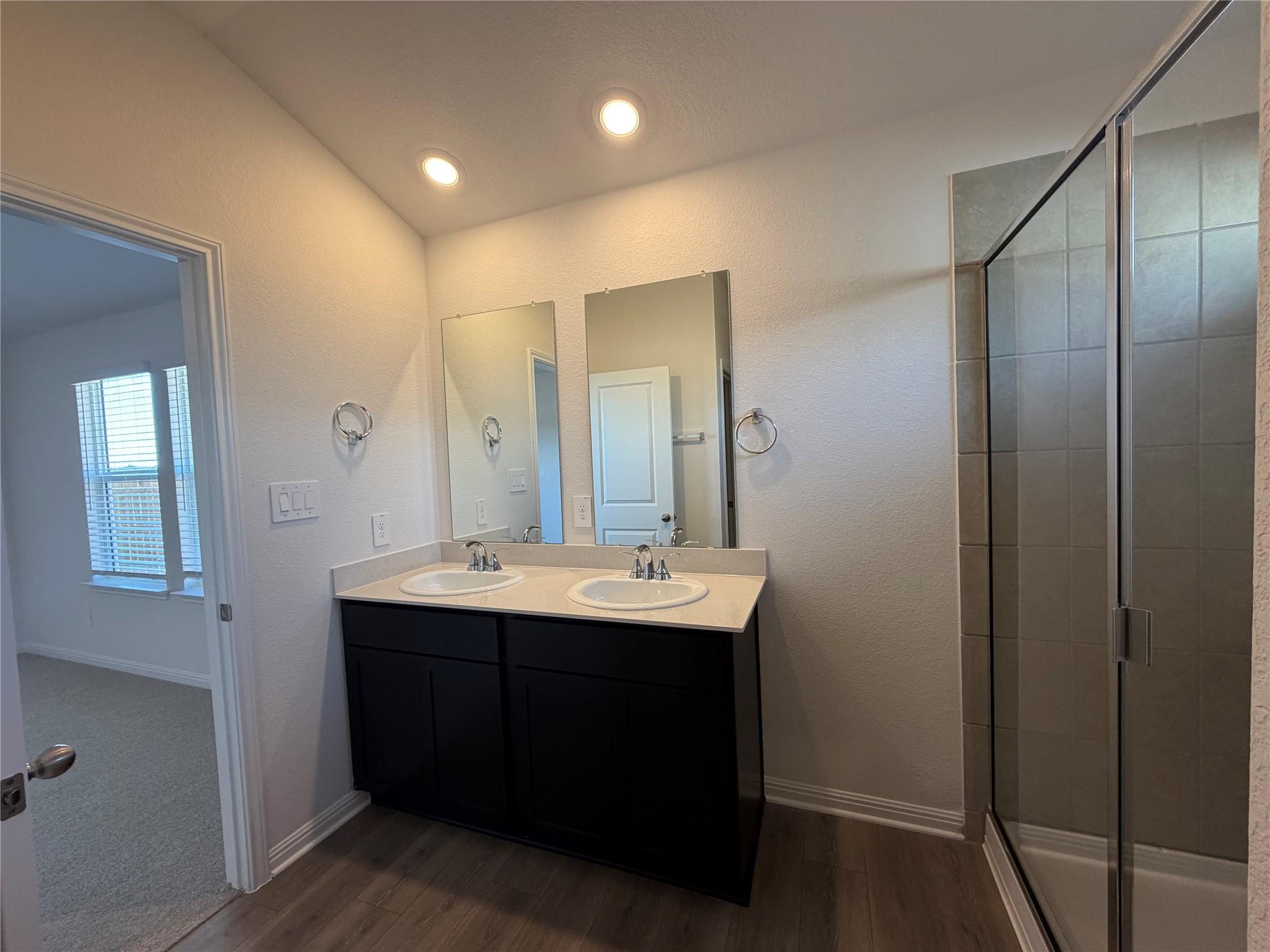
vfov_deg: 85.7
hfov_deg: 102.1
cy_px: 476
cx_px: 635
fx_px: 514
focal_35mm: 14
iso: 200
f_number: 2.2
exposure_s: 1/120
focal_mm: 2.22
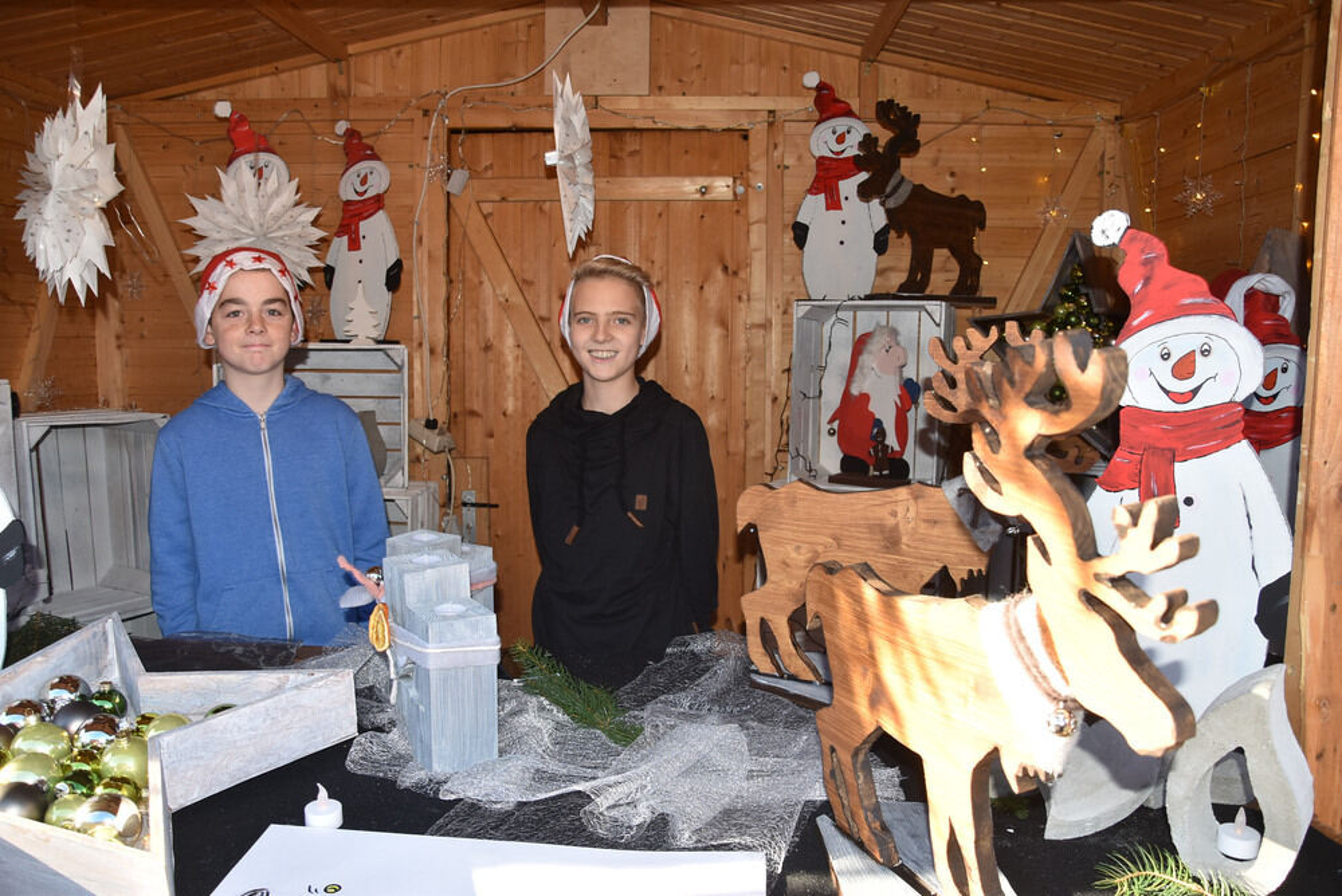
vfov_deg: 48.0
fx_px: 1007
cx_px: 671
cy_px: 448
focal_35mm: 27
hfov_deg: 67.4
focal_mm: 18
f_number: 5.6
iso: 160
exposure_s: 1/125
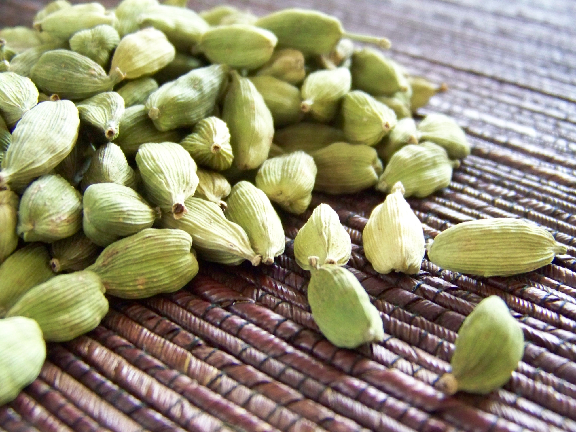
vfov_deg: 29.7
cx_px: 288
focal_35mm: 49
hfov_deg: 38.9
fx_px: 815
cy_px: 216
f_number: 2.8
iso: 400
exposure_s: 1/13
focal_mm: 7.6
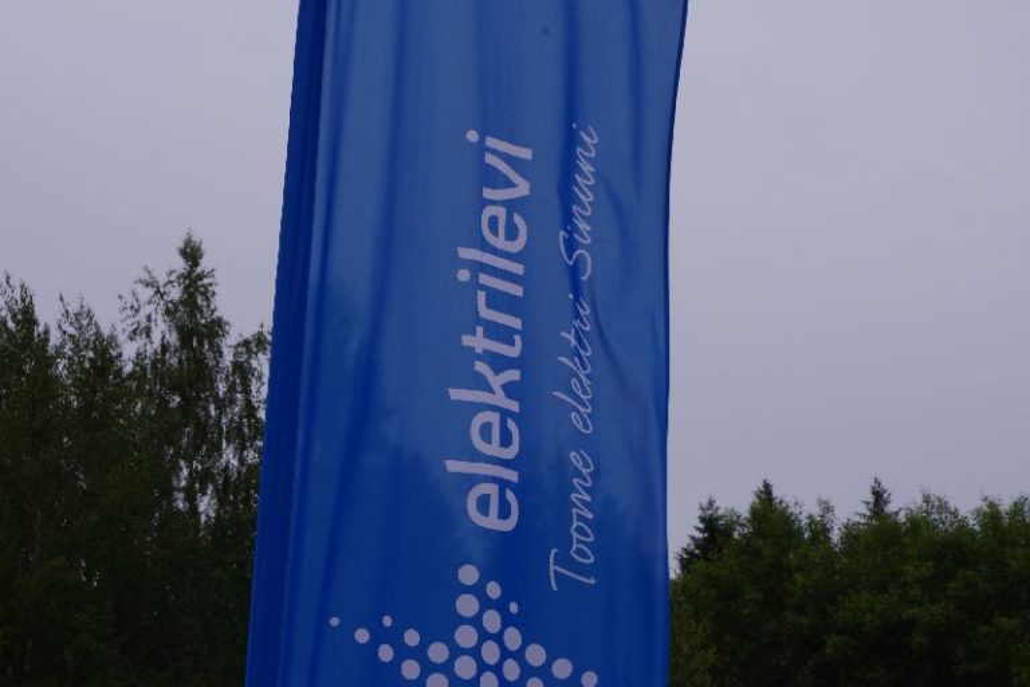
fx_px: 2346
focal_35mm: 82
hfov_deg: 24.8
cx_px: 515
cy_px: 344
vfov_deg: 16.7
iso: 100
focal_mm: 55
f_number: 13
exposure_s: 1/200
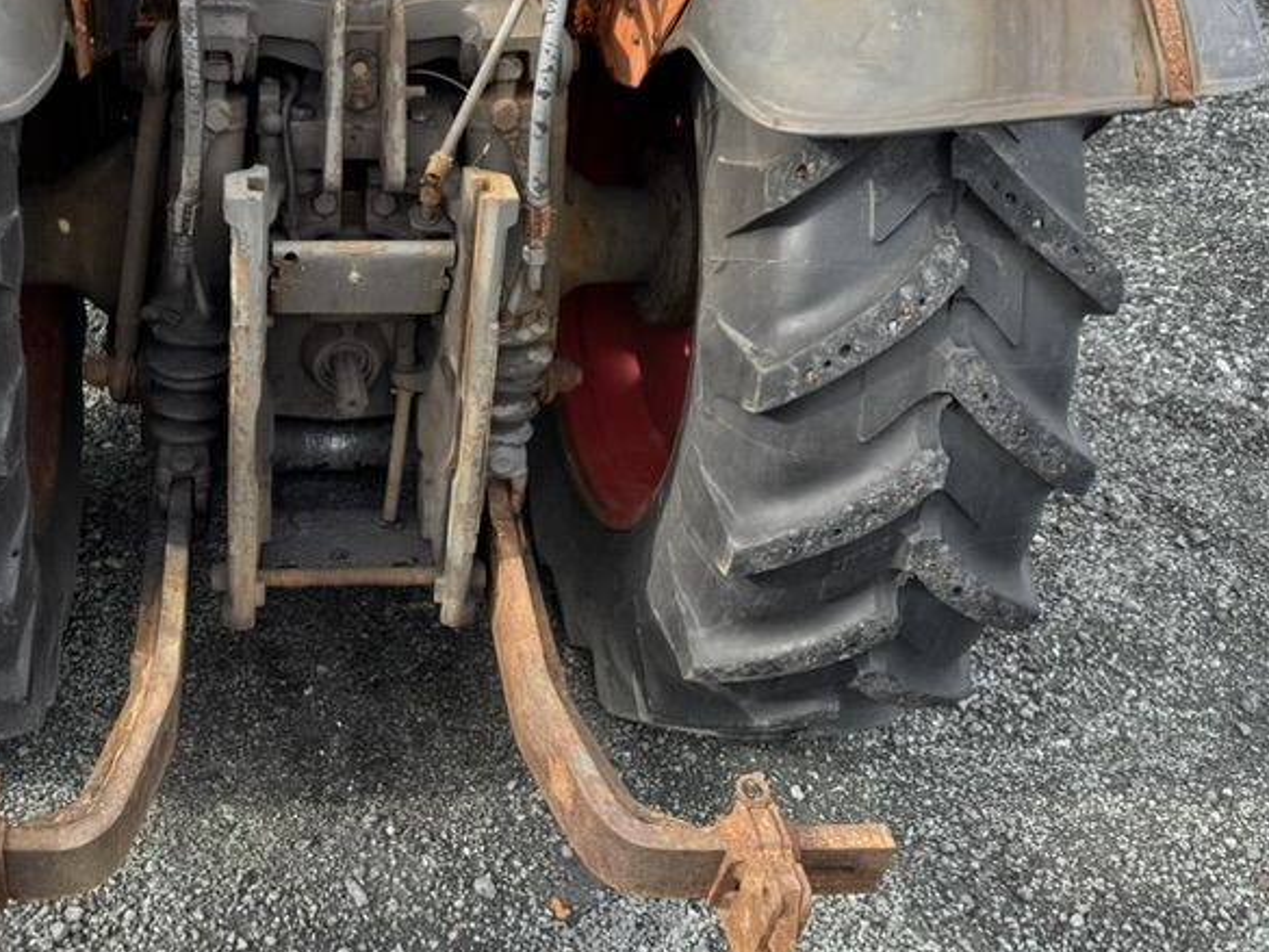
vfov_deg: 33.8
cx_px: 302
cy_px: 258
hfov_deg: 43.2
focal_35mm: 42
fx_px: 1540
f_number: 1.78
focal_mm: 6.76
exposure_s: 1/756
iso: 80
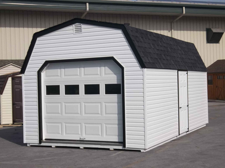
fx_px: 409
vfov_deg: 23.2
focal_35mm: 63
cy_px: 84
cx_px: 112
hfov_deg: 30.8
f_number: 14.1
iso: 80
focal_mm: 11.2
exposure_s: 1/125
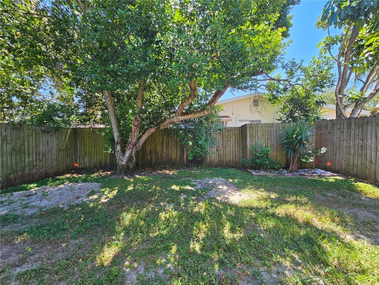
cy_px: 142
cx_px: 190
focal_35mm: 13
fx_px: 142
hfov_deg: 106.2
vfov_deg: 89.9
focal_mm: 2.2
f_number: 2.2
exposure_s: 1/256
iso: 50
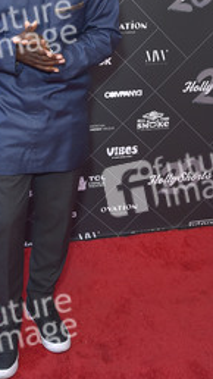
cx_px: 45
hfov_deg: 22.7
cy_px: 109
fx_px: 522
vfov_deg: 39.1
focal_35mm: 52
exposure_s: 1/250
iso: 500
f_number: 6.3
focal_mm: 32
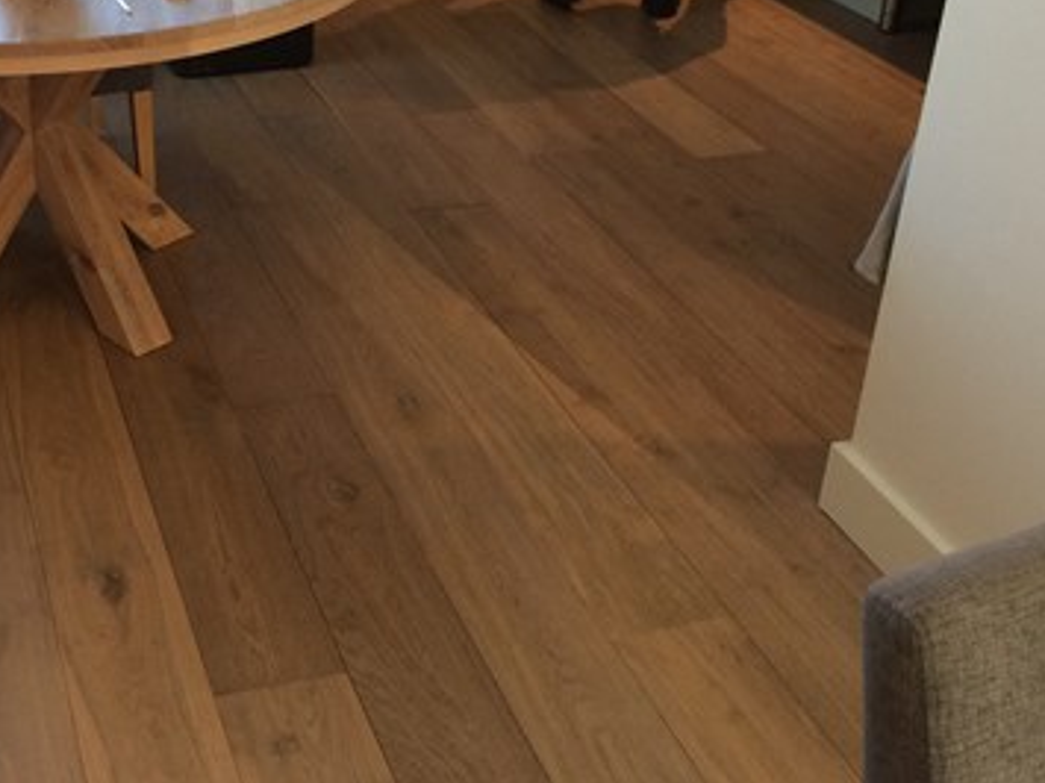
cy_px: 177
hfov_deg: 37.8
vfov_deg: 29.1
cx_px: 244
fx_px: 1479
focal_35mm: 49
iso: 125
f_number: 2.2
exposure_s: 1/33
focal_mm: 4.15
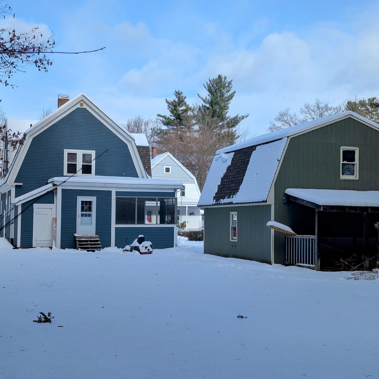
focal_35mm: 57
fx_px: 706
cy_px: 189
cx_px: 211
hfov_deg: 30.0
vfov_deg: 30.0
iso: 46
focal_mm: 6.81
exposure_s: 1/2000
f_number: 1.85
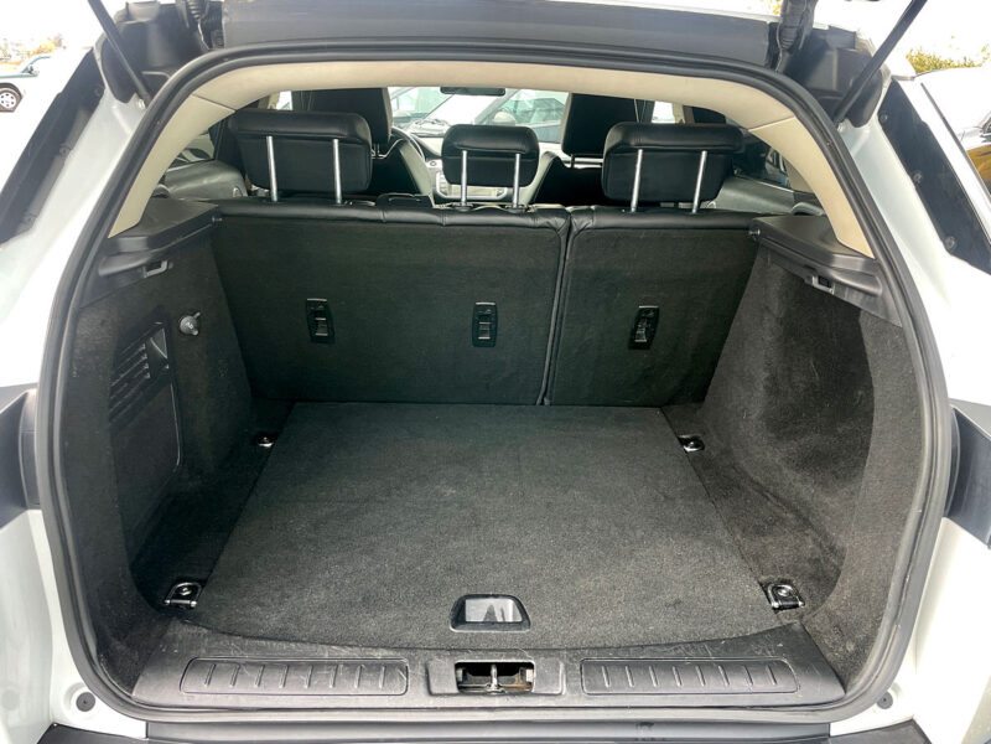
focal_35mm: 26
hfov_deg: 67.3
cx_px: 496
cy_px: 372
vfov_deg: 53.1
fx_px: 744
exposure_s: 1/121
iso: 80
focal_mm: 4.2
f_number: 1.6
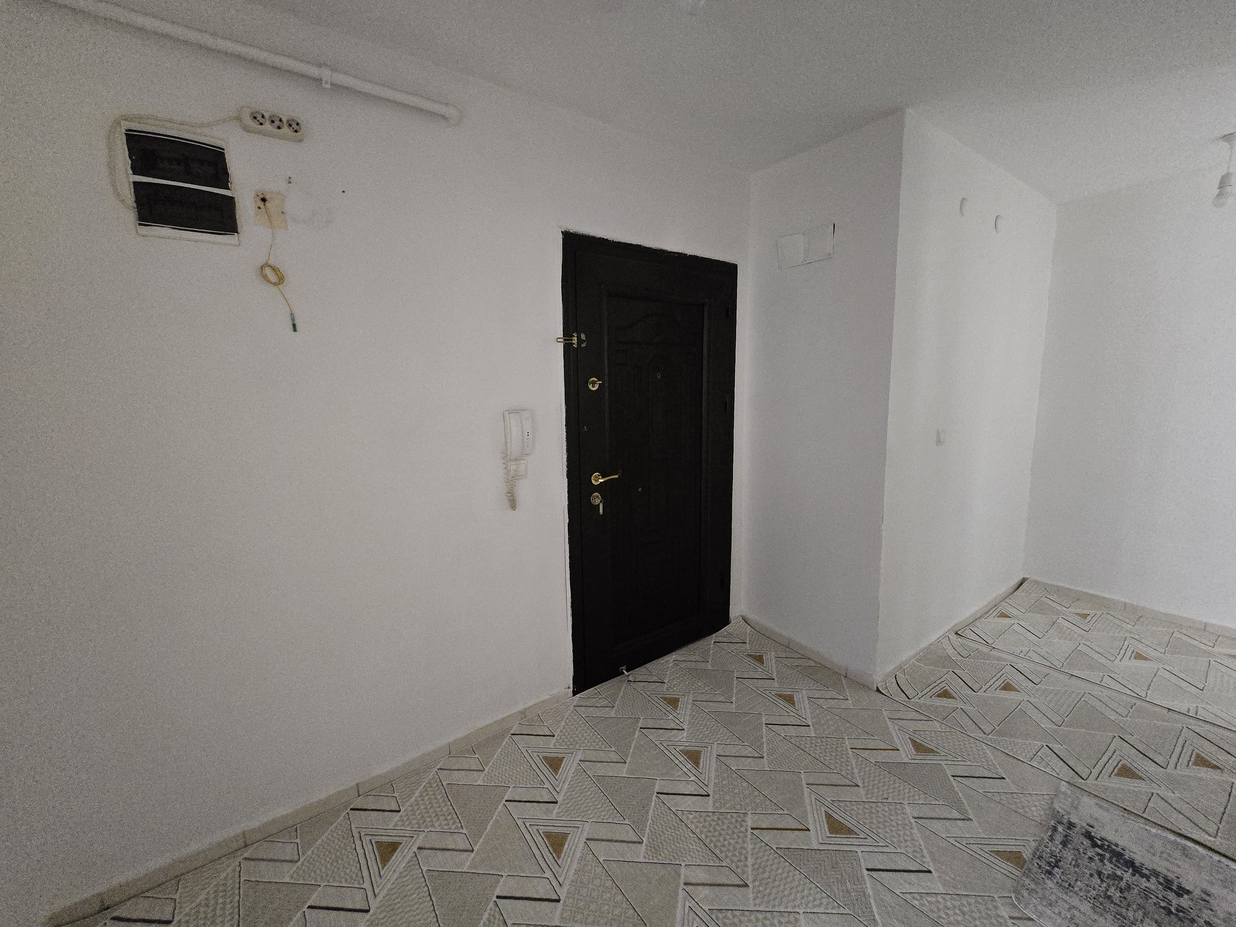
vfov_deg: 89.9
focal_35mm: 13
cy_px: 464
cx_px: 618
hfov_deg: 106.2
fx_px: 464
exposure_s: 1/60
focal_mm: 2.2
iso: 1600
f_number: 2.2
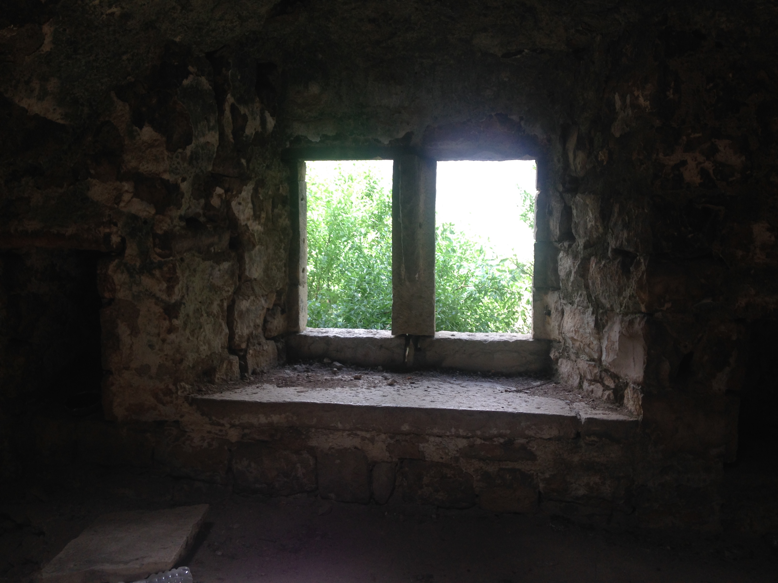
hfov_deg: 55.4
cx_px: 389
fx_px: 742
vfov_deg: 42.9
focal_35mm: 33
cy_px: 292
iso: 50
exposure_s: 1/120
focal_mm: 4.12
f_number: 2.4
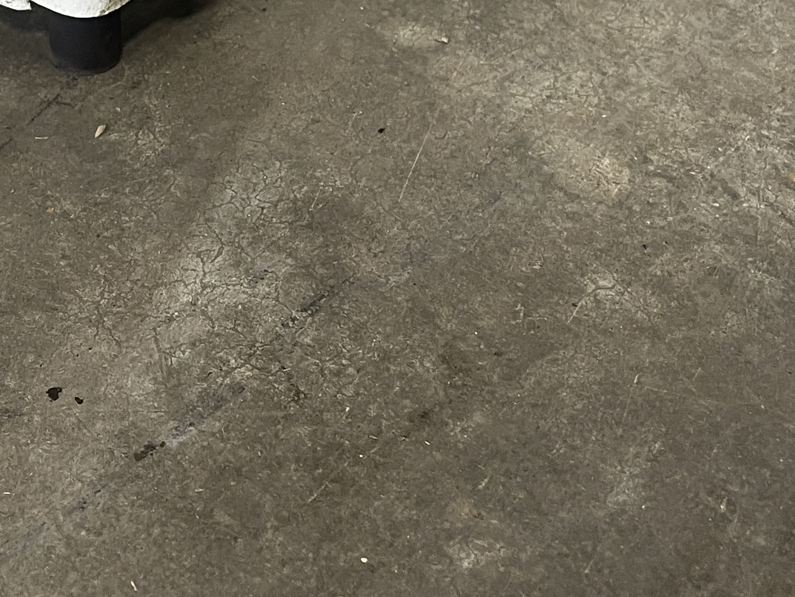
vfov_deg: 18.3
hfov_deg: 25.3
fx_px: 1746
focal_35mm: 76
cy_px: -141
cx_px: 189
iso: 100
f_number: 1.6
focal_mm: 5.1
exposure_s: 1/60
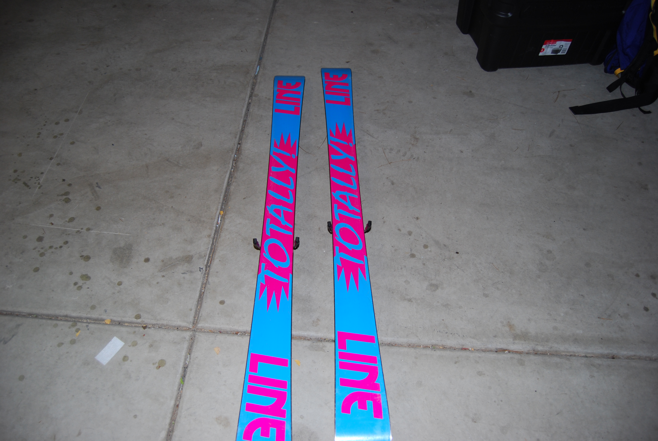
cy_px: 220
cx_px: 329
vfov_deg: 48.0
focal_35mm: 27
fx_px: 494
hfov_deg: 67.3
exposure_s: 1/60
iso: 200
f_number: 3.5
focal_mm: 18
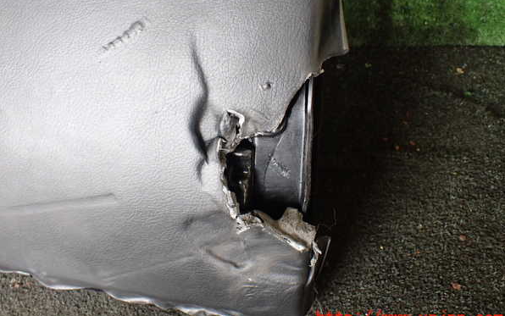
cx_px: 253
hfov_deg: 59.6
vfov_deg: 39.4
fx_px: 441
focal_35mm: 32
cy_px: 139
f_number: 2.3
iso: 500
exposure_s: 1/125
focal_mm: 5.4
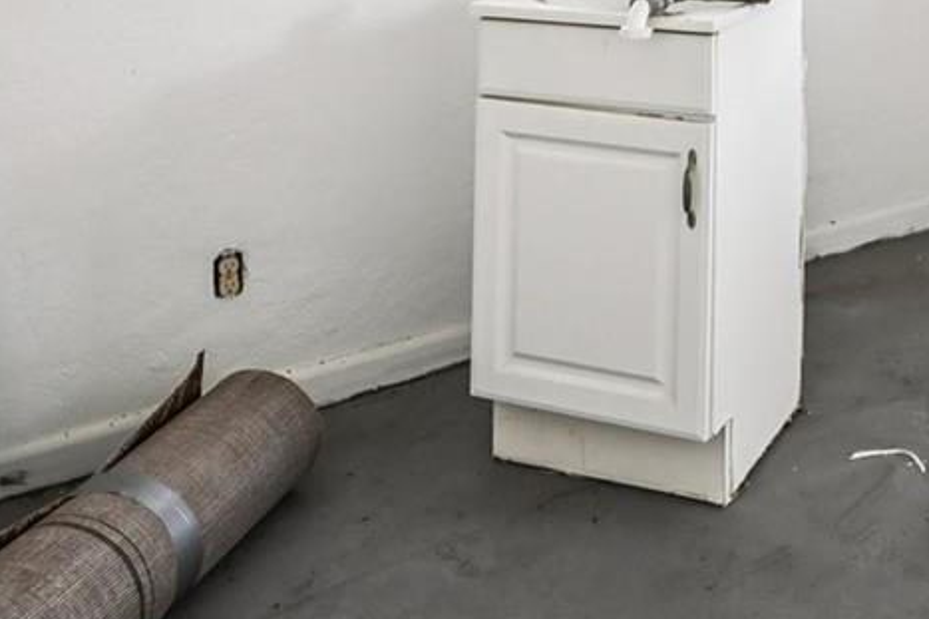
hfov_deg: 38.3
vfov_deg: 24.1
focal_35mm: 48
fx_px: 1238
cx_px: 839
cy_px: -215
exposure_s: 1/40
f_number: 8
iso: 1250
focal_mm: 14
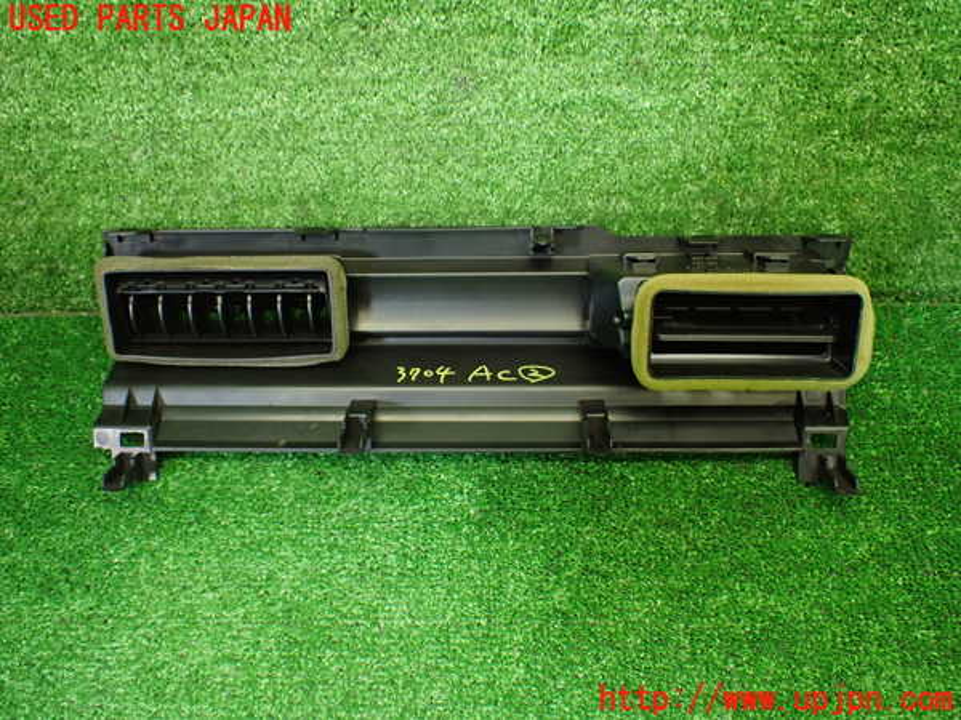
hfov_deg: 60.0
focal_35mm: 30
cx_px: 480
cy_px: 360
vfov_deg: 46.8
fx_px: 833
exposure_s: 1/125
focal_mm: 5.4
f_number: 2.3
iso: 800
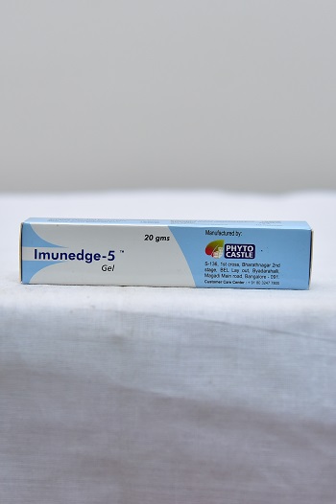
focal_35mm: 70
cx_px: 168
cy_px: 252
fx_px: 981
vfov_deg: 28.9
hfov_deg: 19.4
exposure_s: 1/125
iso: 1600
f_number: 4
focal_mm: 70
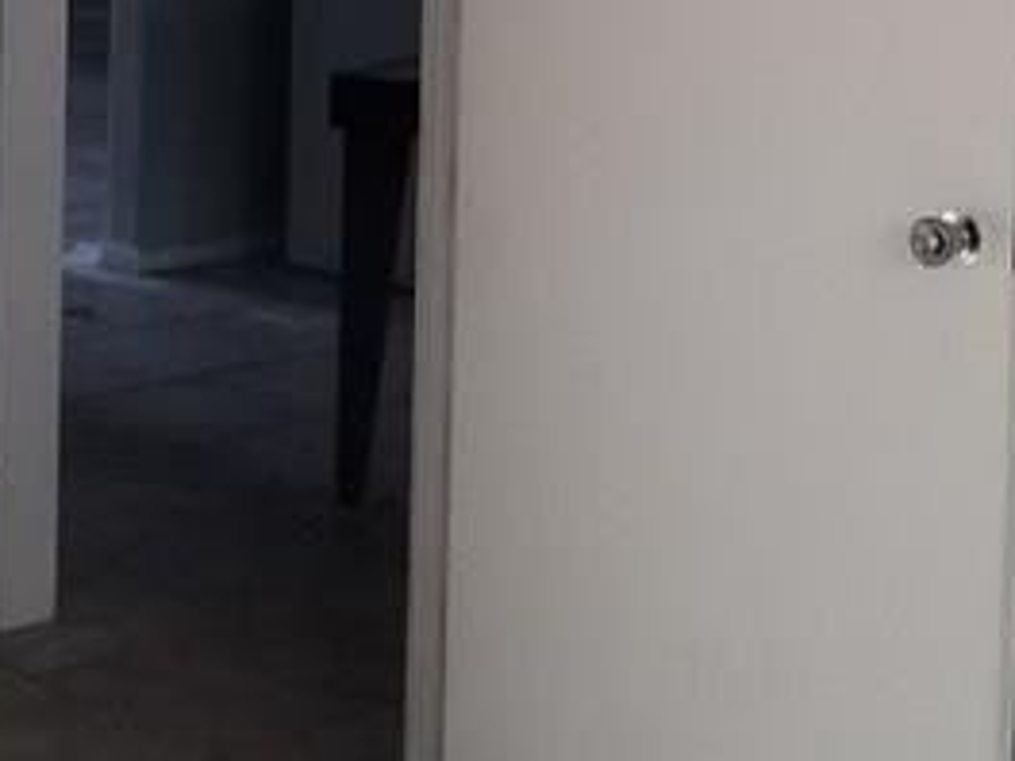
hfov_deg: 19.4
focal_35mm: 101
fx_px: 2961
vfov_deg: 14.0
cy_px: -254
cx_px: 384
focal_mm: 4.3
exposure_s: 1/60
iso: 100
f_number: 1.7
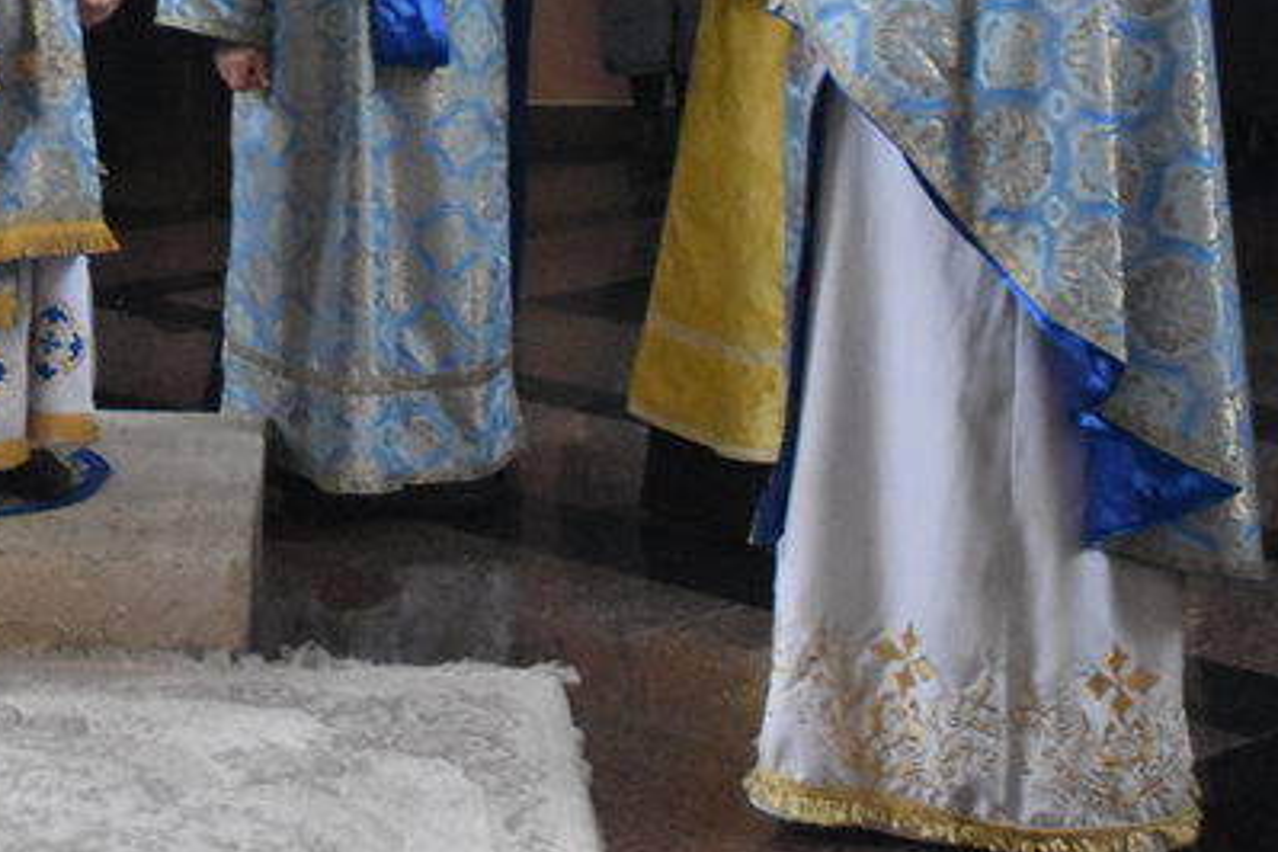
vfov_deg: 13.8
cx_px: -202
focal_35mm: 96
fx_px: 3418
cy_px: -175
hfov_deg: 20.0
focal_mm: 25
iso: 5600
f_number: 3.8
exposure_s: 1/125
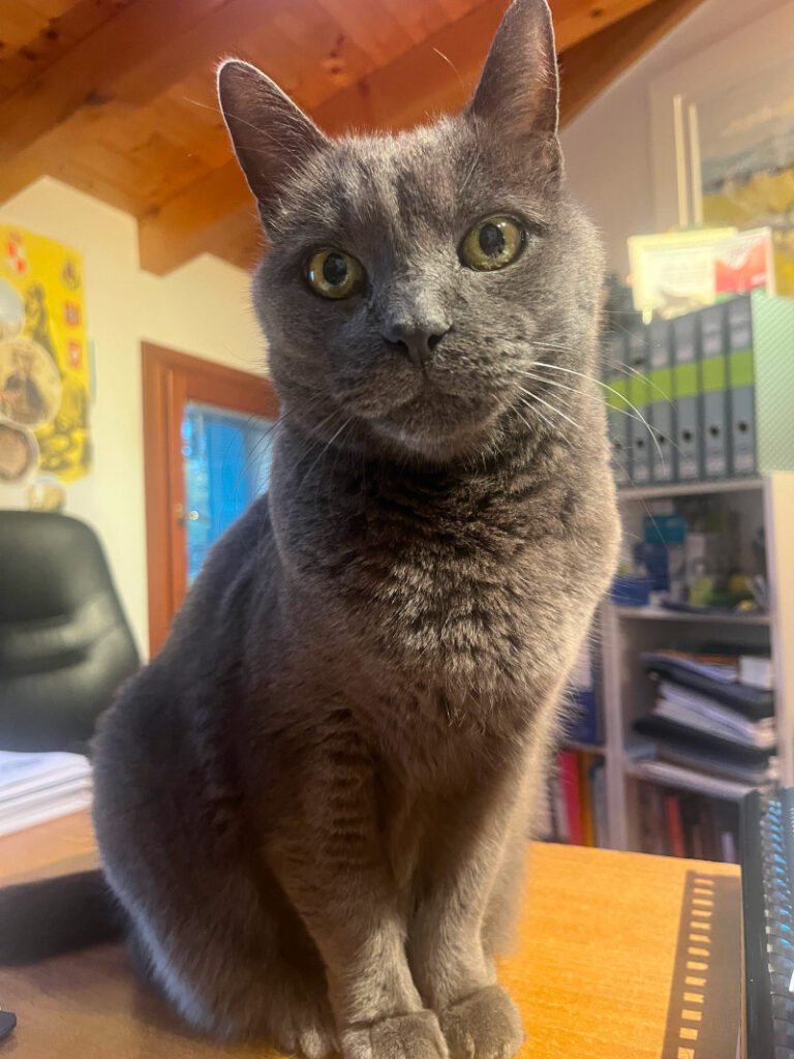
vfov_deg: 67.3
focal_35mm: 26
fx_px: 795
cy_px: 530
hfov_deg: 53.1
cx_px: 397
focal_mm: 5.1
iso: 400
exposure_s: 1/33
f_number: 1.6
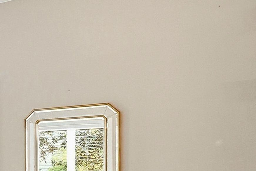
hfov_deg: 19.9
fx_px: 519
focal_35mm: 73
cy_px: 175
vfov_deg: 18.2
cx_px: -210
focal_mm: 15
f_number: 9
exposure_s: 1/100
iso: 400
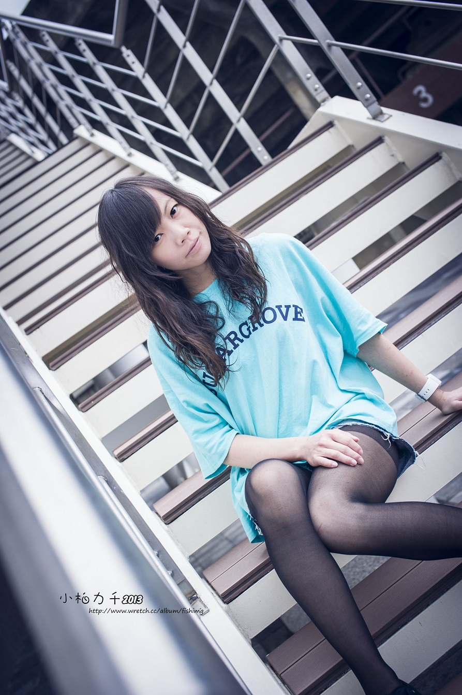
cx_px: 231
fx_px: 964
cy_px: 348
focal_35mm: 50
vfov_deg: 39.6
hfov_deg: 27.0
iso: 320
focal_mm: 50
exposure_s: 1/125
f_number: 5.6
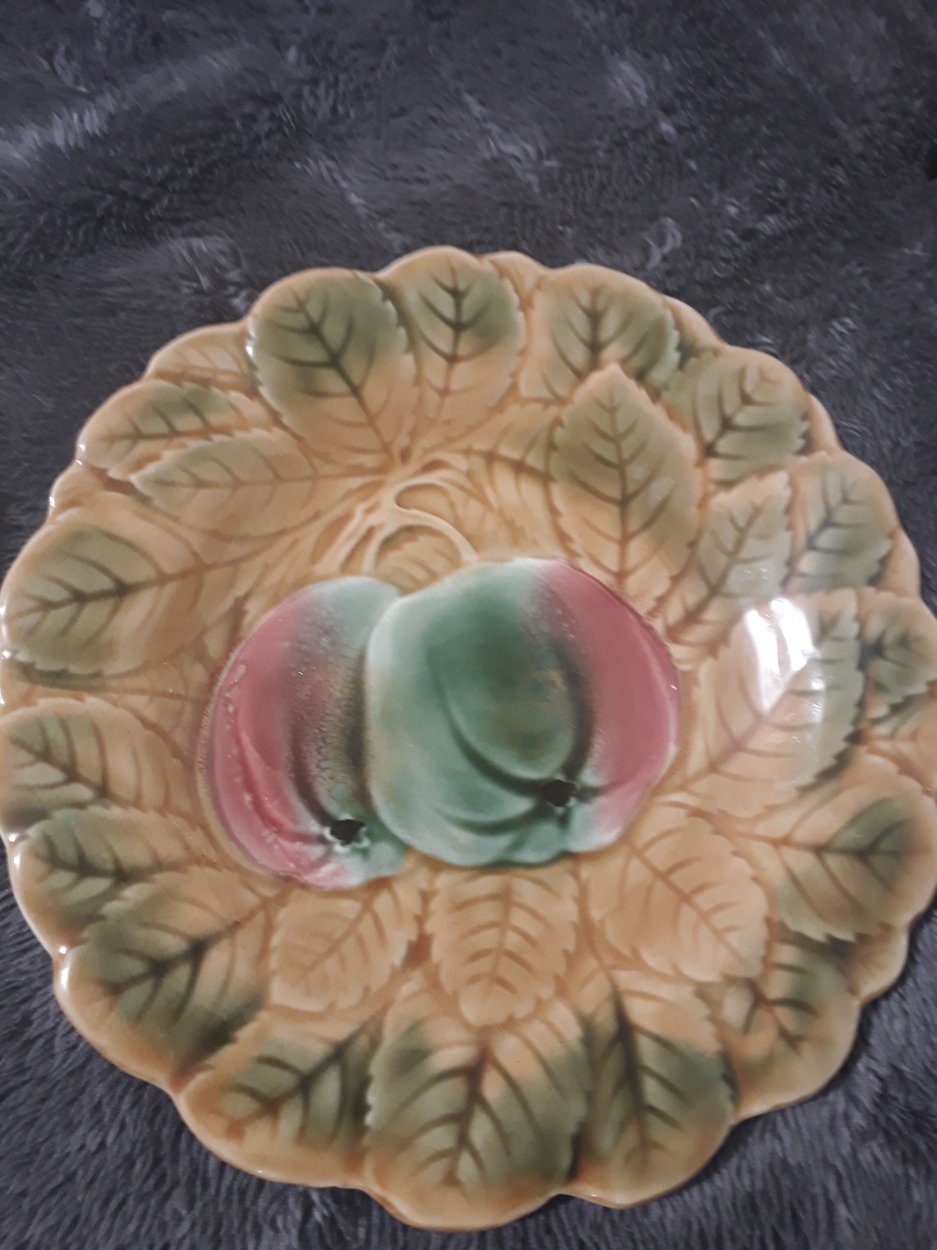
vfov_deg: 65.3
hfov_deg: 51.4
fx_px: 974
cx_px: 468
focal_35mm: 27
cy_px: 625
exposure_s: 1/33
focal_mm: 3.6
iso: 125
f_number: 1.9
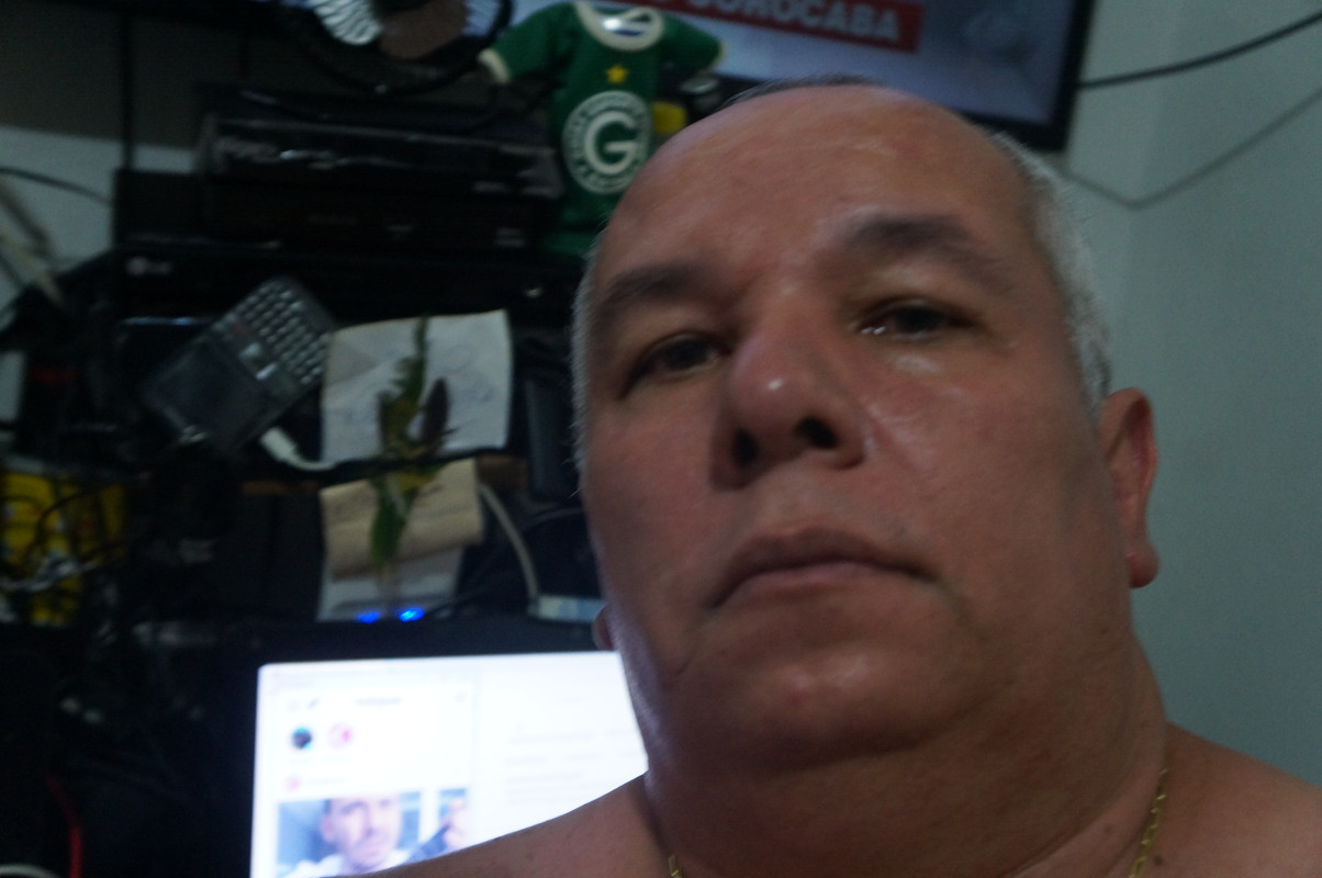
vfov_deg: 30.8
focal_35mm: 44
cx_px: 661
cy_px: 439
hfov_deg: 45.0
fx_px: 1596
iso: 2000
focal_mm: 29
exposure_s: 1/60
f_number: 4
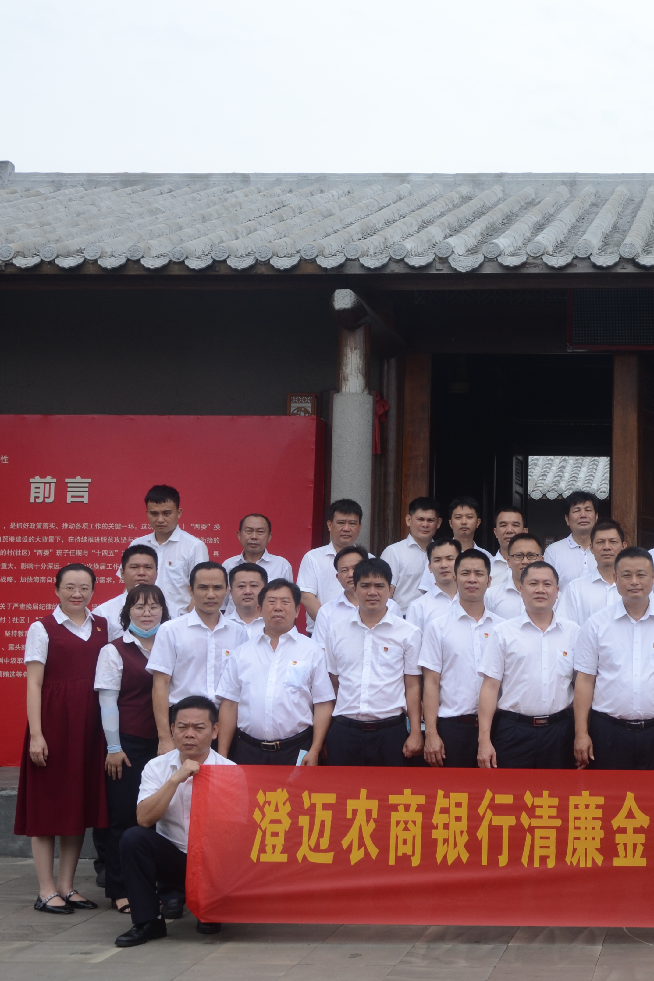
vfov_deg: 36.2
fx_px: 1499
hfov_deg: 23.6
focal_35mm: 55
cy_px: 494
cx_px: 656
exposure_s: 1/640
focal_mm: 24
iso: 250
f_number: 7.1
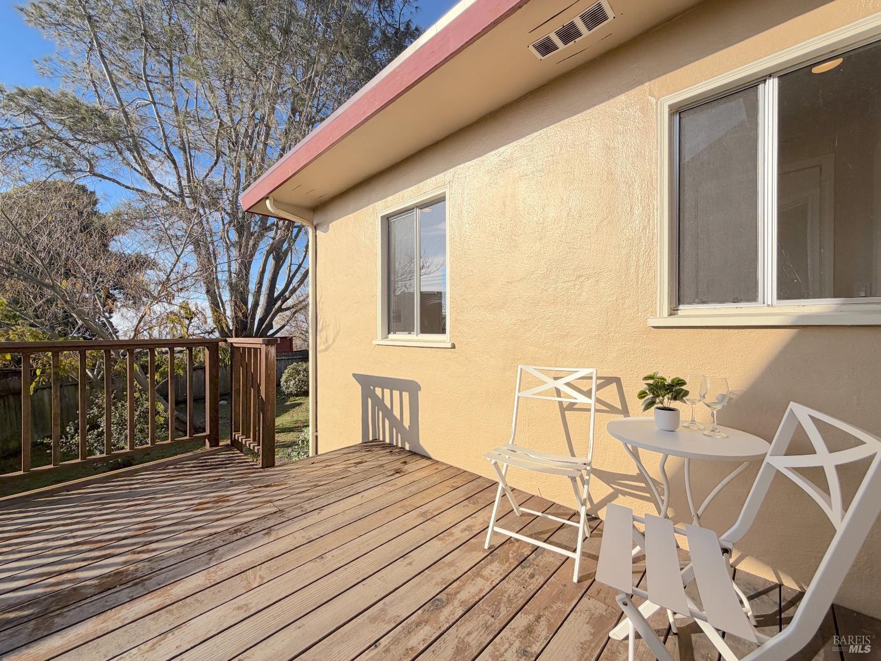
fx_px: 356
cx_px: 440
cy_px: 330
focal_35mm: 14
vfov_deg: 85.7
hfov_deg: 102.1
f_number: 2.2
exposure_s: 1/1534
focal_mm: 2.22
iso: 20
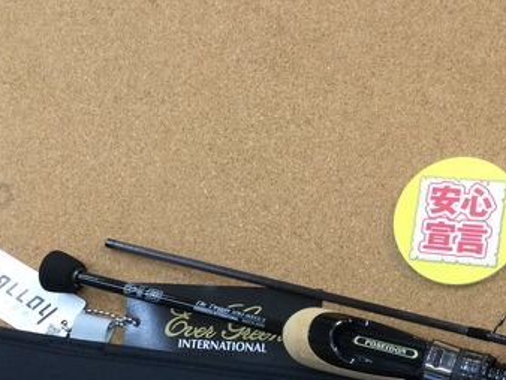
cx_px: 367
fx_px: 805
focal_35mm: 55
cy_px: 310
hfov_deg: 34.3
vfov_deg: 26.1
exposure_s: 1/30
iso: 40
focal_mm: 3.3
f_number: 2.4
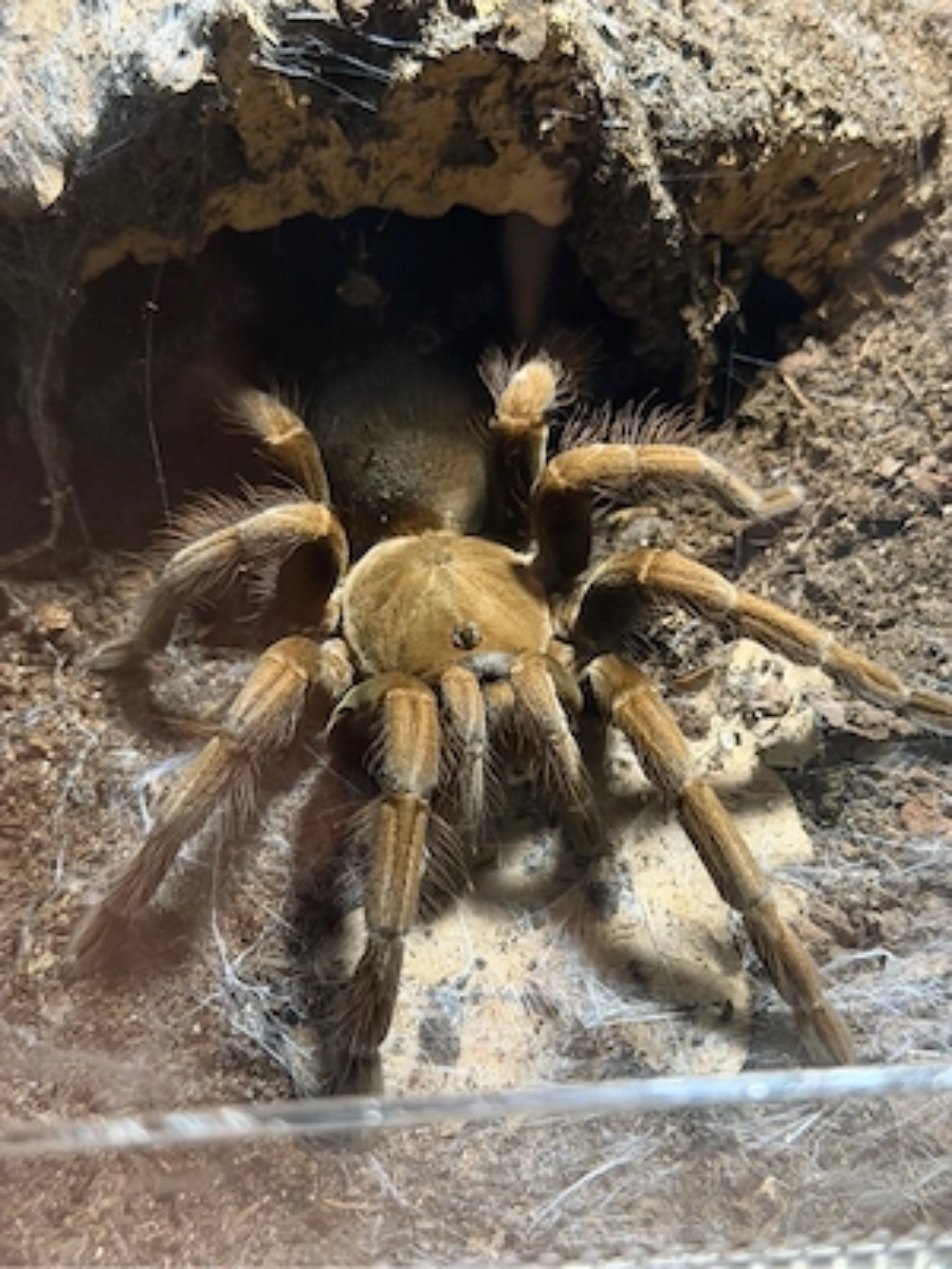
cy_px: 634
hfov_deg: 30.3
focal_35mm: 48
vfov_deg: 39.7
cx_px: 476
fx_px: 1760
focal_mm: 6.76
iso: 800
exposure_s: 1/24
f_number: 1.78
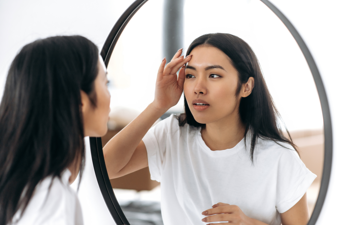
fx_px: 800
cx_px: 170
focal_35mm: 85
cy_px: 112
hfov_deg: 23.9
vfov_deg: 16.1
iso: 640
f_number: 2.5
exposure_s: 1/125
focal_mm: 85
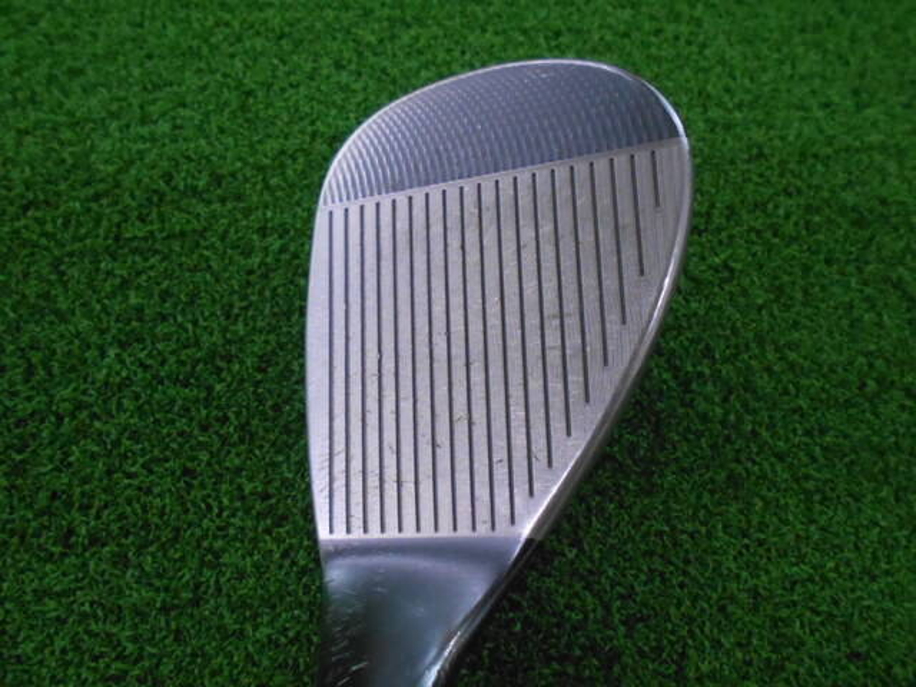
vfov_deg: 53.1
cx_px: 458
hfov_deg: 67.3
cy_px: 344
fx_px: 688
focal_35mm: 26
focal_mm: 4.6
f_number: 3.2
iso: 800
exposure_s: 1/250
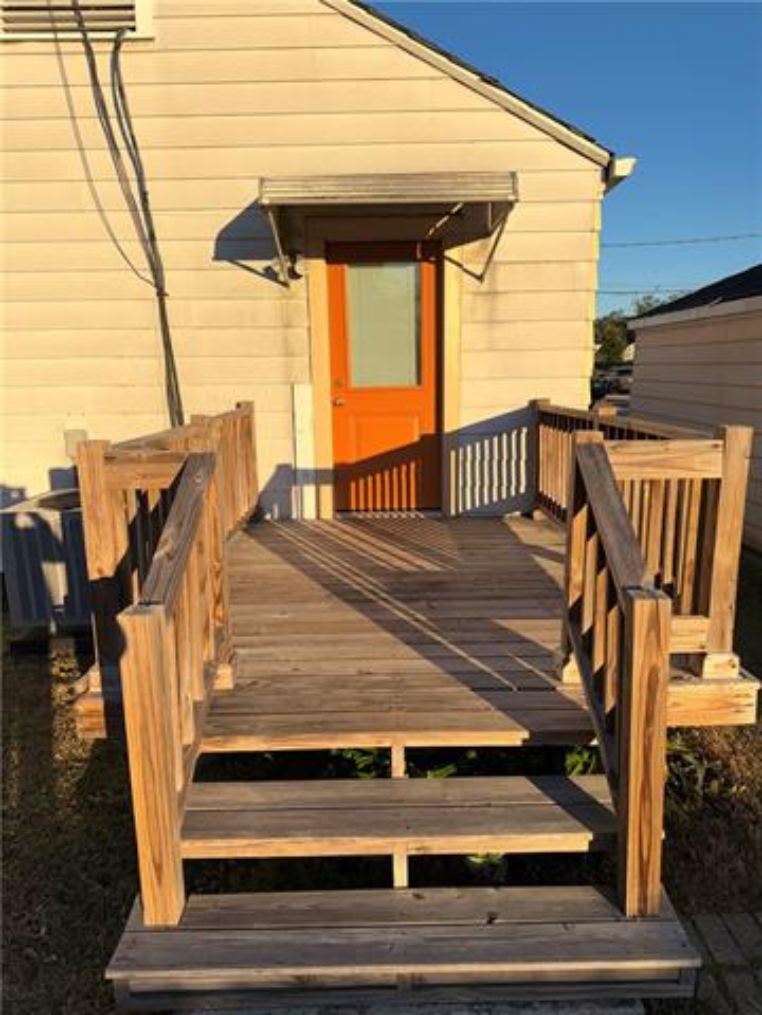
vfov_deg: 71.6
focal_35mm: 24
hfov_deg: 56.8
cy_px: 508
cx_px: 381
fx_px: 704
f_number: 1.78
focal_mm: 6.76
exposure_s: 1/4950
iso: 64
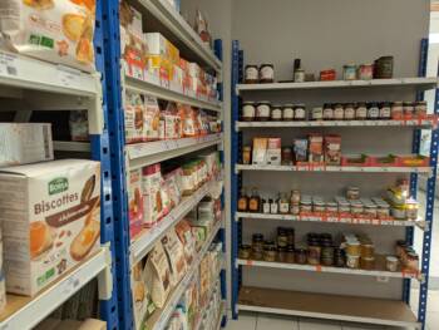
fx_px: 317
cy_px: 165
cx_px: 220
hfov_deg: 69.4
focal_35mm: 25
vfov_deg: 54.9
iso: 69
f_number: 1.89
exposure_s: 1/50
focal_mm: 5.43
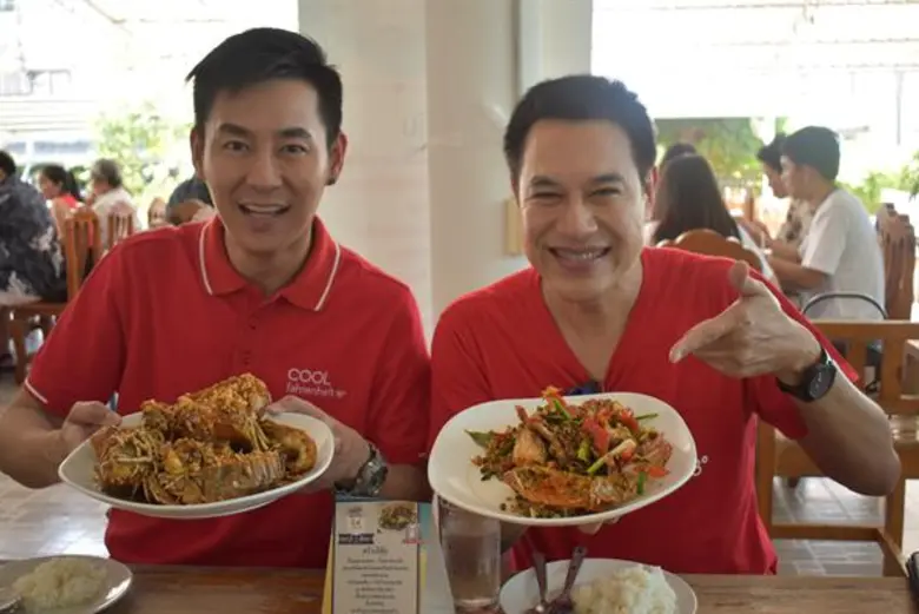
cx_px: 460
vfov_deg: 33.1
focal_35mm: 40
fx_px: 1034
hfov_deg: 47.9
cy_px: 307
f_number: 4
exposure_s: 1/60
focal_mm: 27
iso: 450
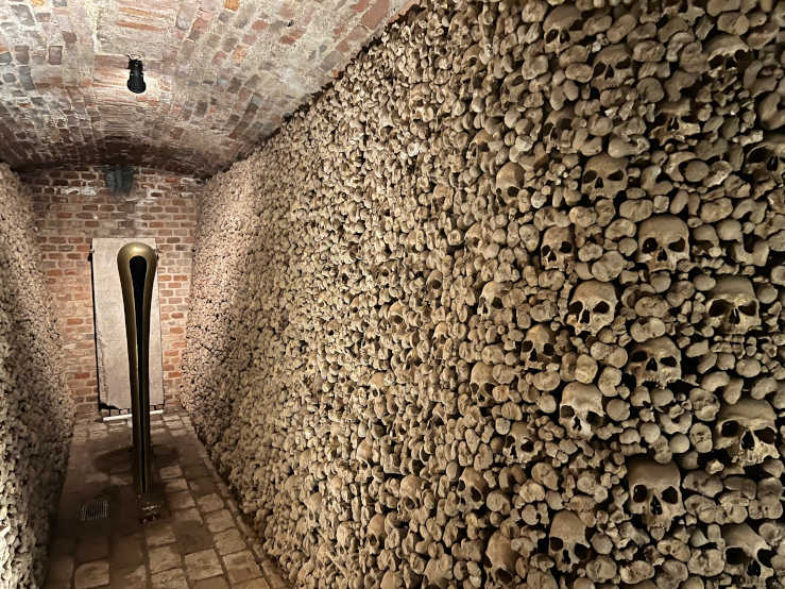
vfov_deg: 53.0
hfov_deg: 67.3
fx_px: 590
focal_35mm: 26
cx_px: 392
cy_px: 294
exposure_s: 1/12
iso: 800
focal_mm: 5.7
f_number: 1.5
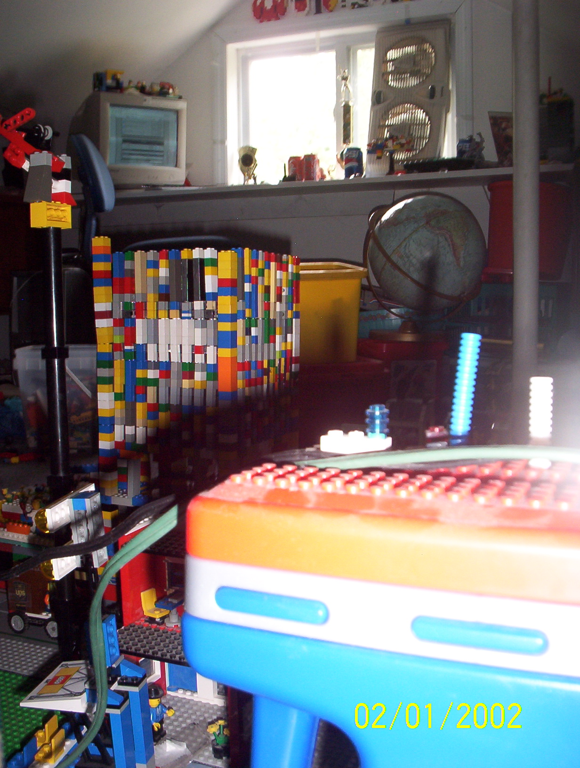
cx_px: 290
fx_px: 868
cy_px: 384
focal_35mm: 39
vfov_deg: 47.8
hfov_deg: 37.0
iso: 140
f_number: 4.5
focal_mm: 6
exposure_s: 1/30
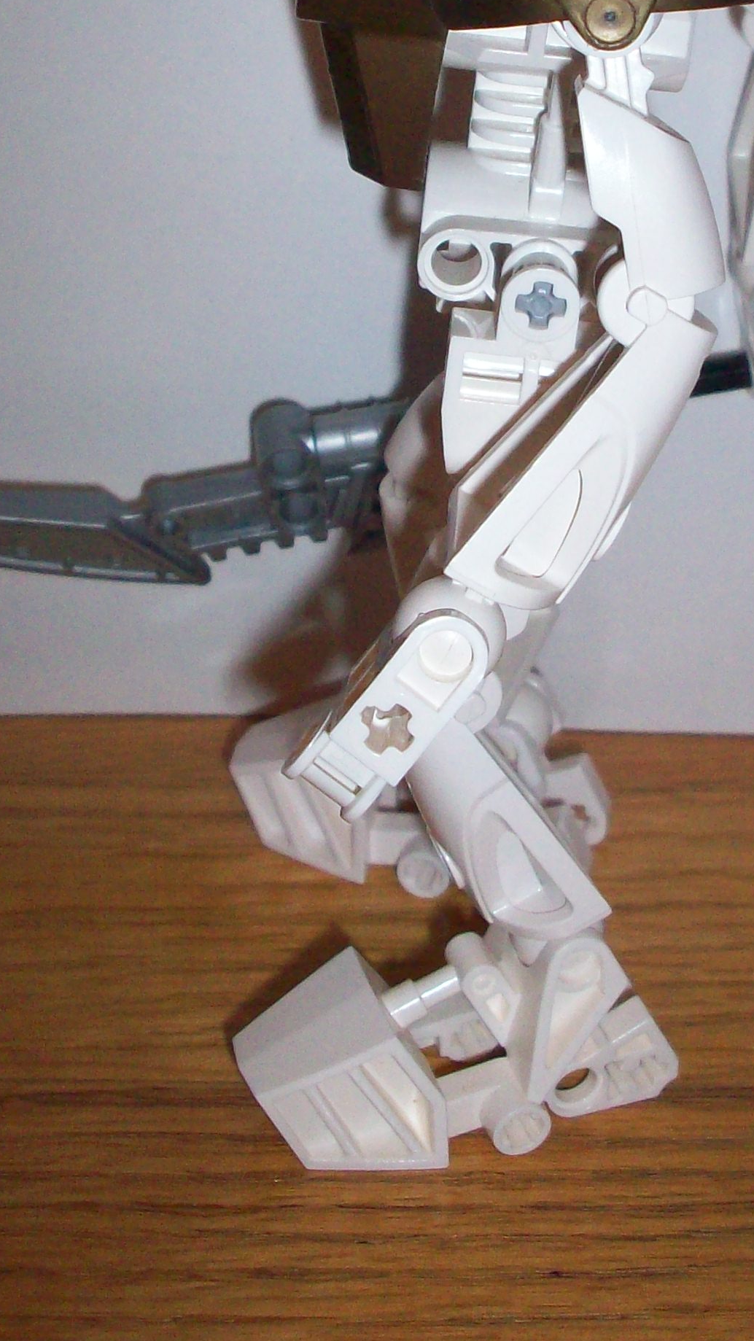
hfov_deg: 17.9
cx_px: 514
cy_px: 348
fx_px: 2382
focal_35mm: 67
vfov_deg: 30.9
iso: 160
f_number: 2.8
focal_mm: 6.2
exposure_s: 1/64
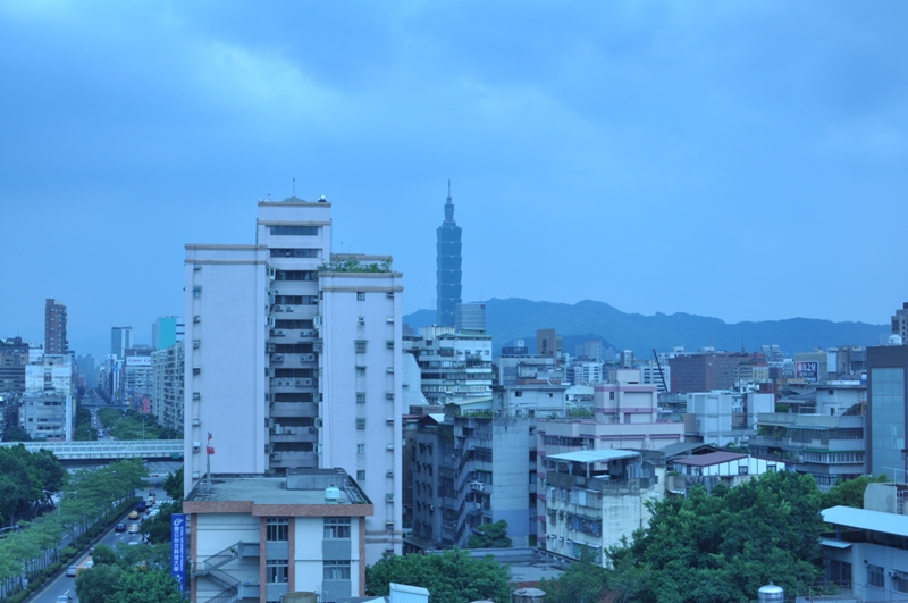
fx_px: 1322
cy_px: 302
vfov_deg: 25.7
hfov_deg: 37.9
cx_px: 454
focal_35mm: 52
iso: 200
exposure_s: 1/60
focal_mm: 35
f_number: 8
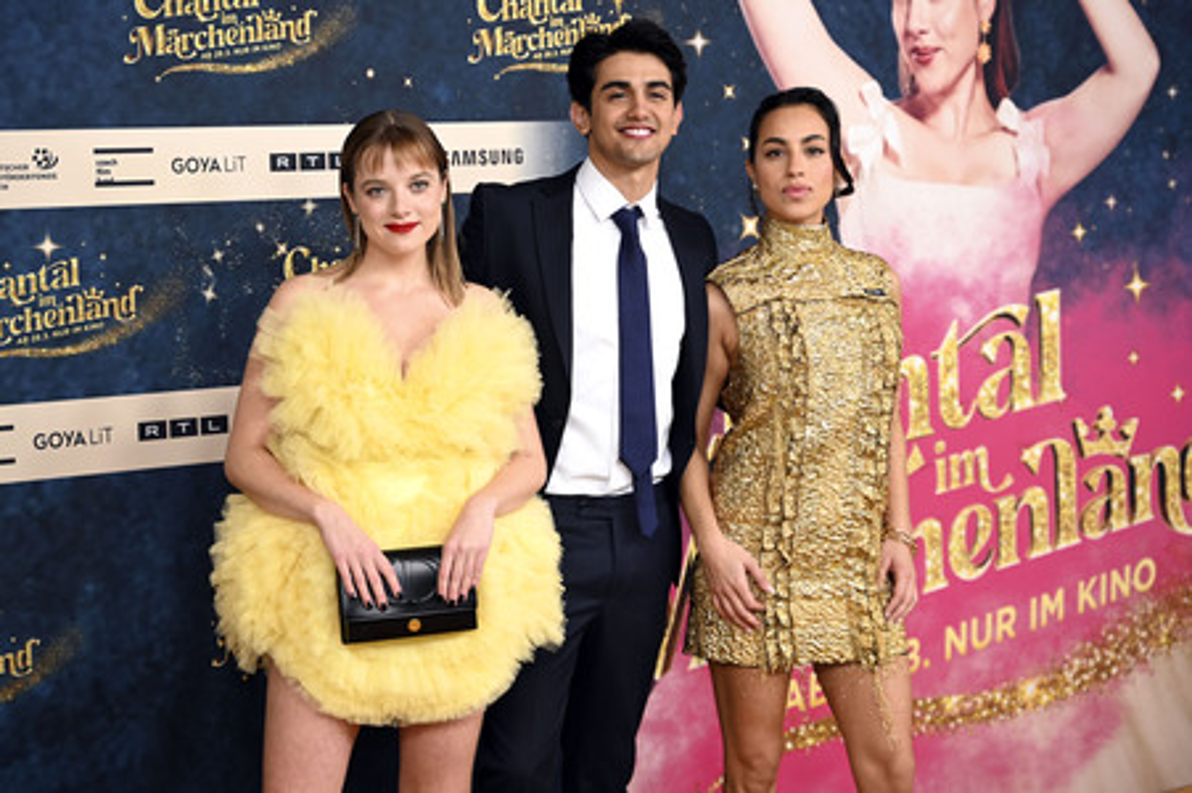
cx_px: 596
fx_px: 2481
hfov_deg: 27.0
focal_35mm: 75
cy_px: 396
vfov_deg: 18.2
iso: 320
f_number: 2.8
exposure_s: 1/160
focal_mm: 75
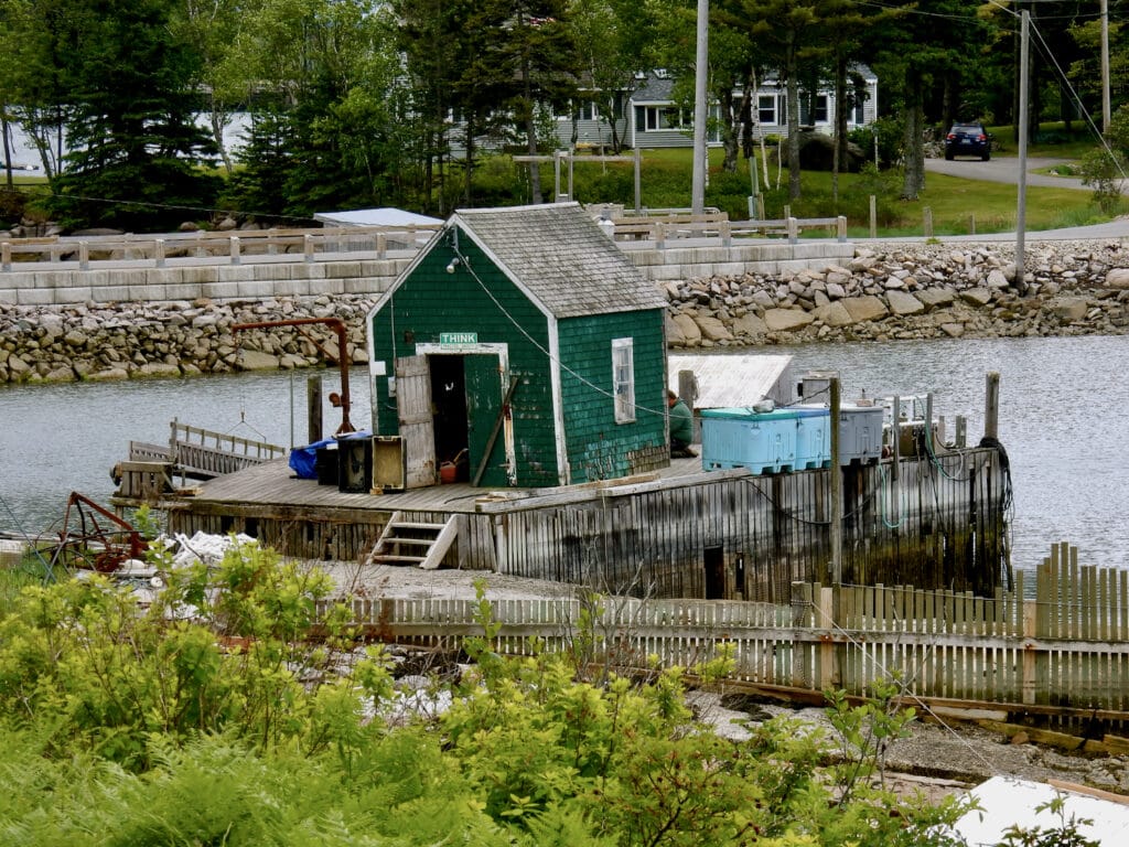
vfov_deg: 9.1
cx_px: 564
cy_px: 424
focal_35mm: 164
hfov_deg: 12.0
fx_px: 5349
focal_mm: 29.2
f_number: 6
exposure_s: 1/250
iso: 125
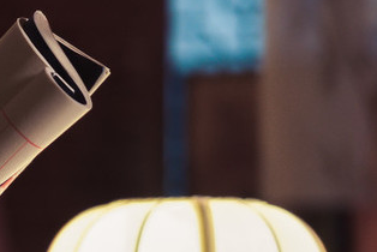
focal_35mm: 210
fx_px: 2201
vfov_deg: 6.5
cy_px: 209
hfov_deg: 9.3
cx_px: -321
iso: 1250
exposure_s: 1/160
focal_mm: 55
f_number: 1.8
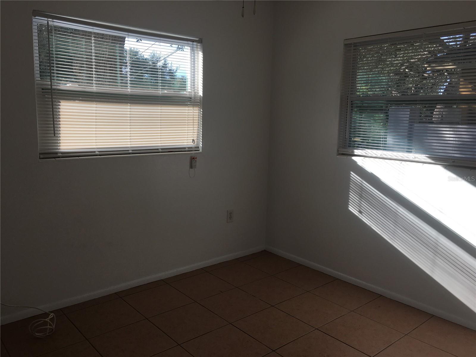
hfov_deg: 61.7
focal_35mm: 29
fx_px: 399
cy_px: 178
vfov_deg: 48.2
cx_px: 238
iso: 25
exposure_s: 1/257
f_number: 2.2
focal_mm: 4.15
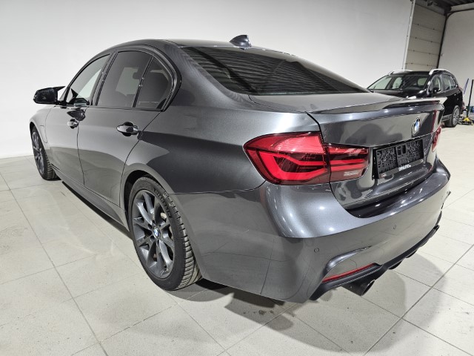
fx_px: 315
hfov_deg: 73.9
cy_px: 178
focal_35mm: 23
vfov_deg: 58.9
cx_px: 237
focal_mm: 6.3
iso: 200
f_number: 1.7
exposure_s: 1/100
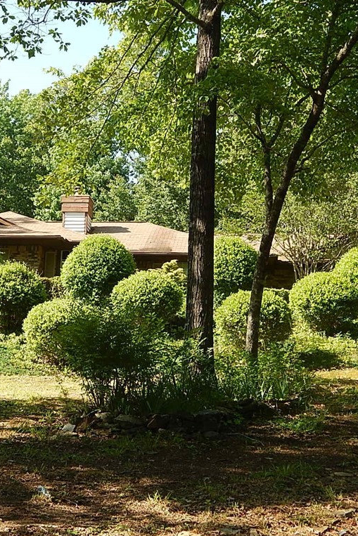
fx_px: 895
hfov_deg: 22.5
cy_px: 268
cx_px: 108
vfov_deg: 33.4
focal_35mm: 60
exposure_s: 1/320
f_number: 3.6
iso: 125
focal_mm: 7.7
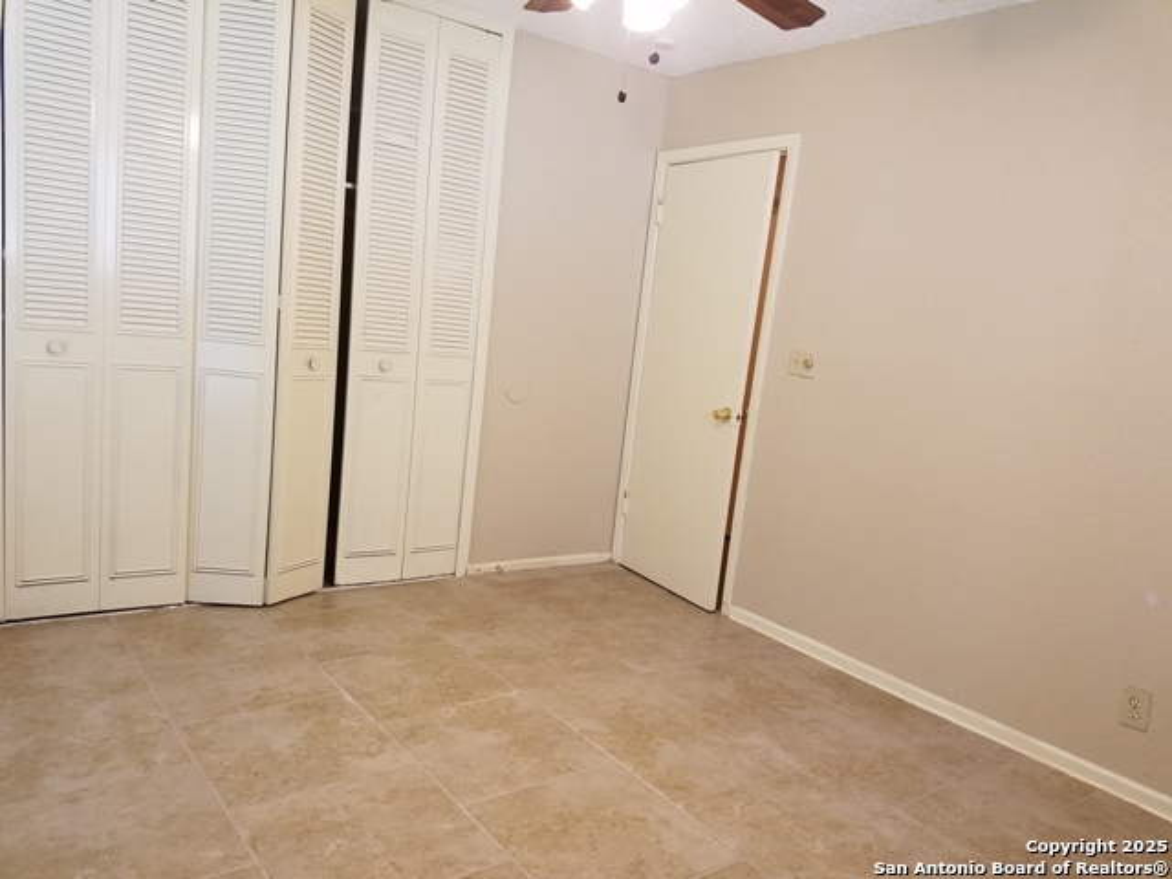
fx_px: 880
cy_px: 440
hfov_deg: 67.3
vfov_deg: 53.1
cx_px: 586
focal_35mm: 26
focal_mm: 4.2
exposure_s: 1/40
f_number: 1.7
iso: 160
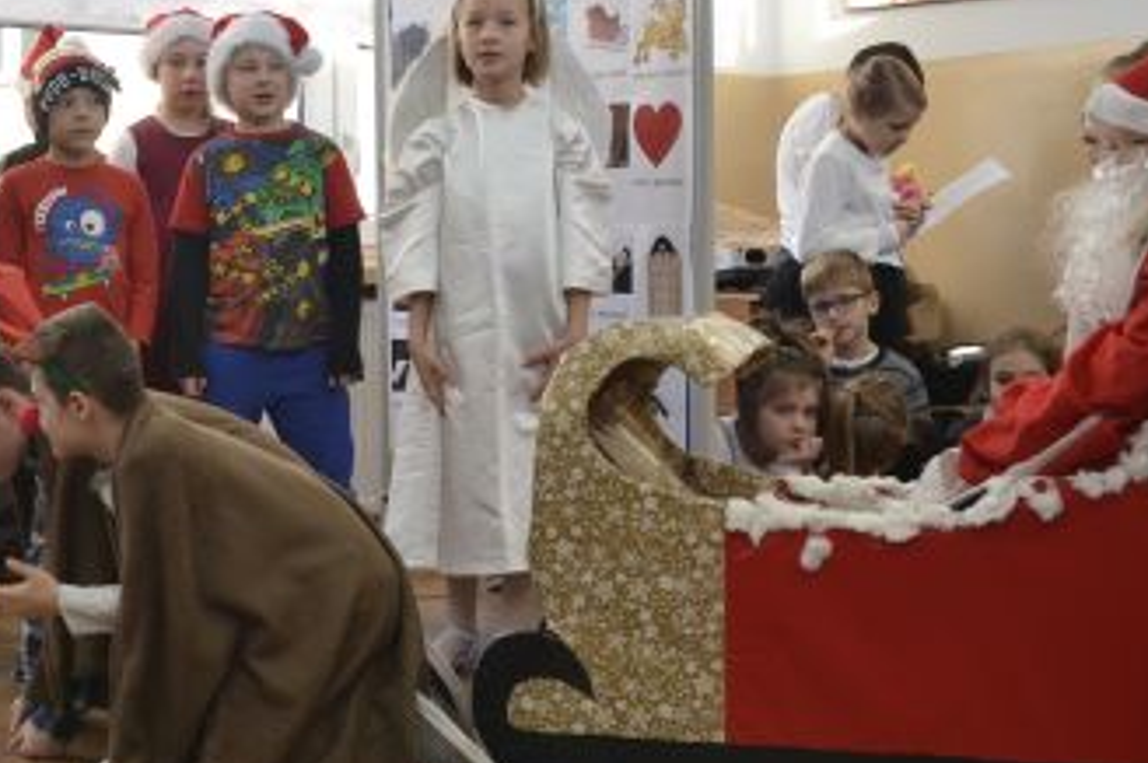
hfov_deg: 26.0
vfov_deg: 17.9
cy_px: 322
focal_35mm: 76
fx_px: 2421
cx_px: 178
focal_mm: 26
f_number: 4
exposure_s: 1/200
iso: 500
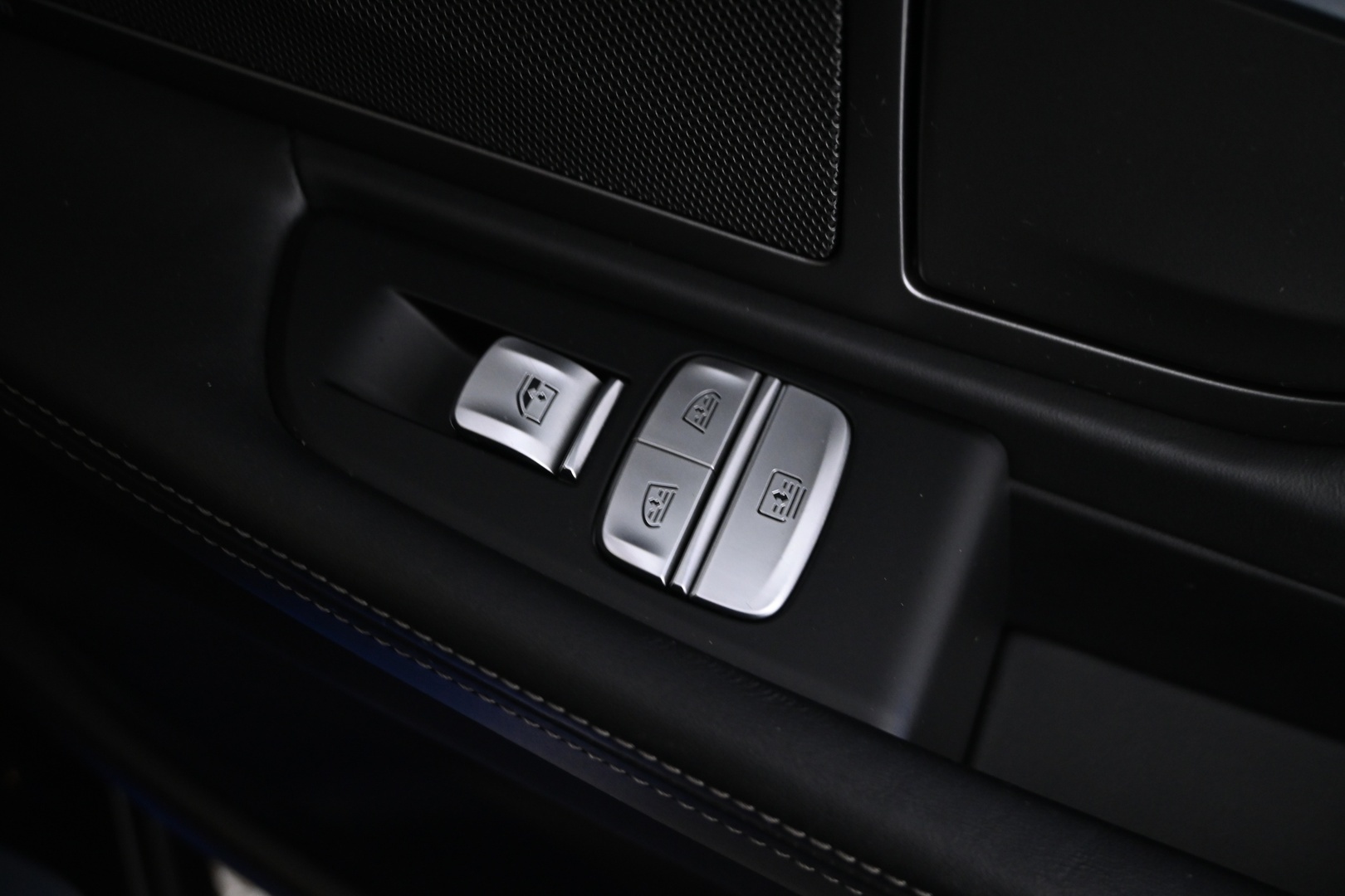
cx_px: 672
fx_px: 1205
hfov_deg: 58.3
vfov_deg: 40.8
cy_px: 448
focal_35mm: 32
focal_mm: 21.5
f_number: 4
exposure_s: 1/10
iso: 1600
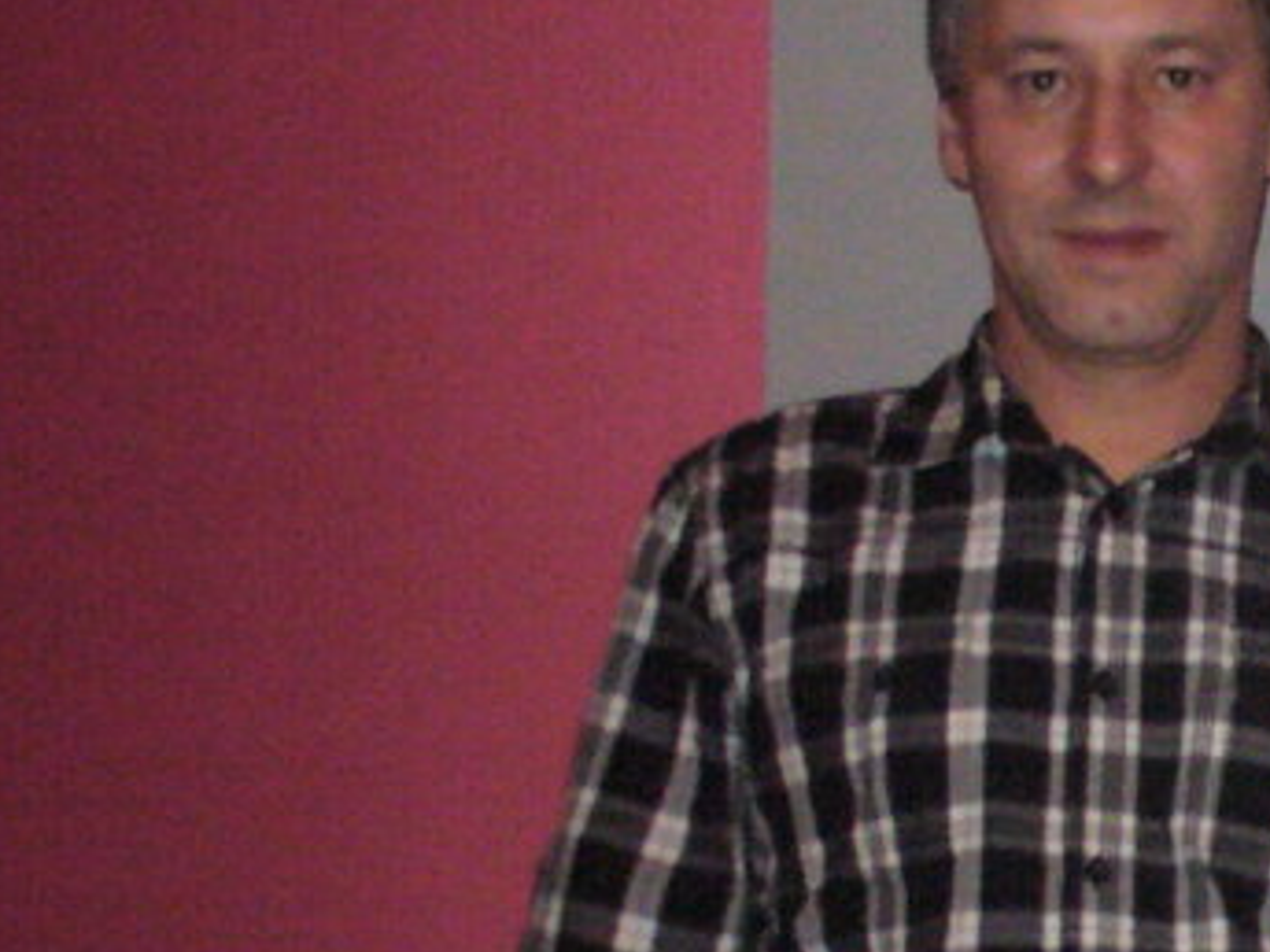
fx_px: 4733
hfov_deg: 14.6
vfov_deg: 11.3
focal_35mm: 129
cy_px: 1089
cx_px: 1643
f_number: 2.8
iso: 400
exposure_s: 1/30
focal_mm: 6.1
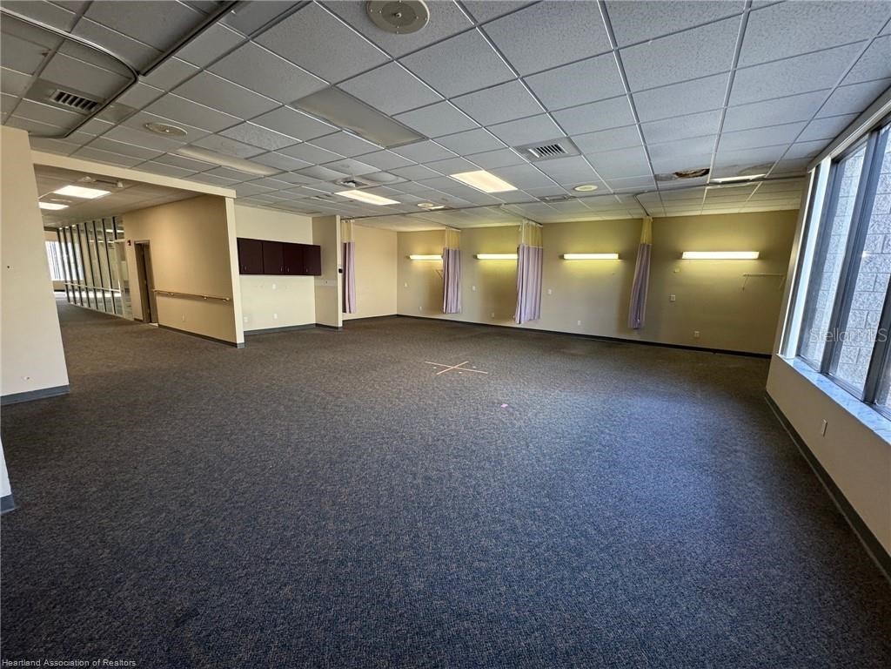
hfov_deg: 102.1
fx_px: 360
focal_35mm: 14
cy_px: 334
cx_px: 446
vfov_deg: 85.7
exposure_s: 1/60
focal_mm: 2.22
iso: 250
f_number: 2.2
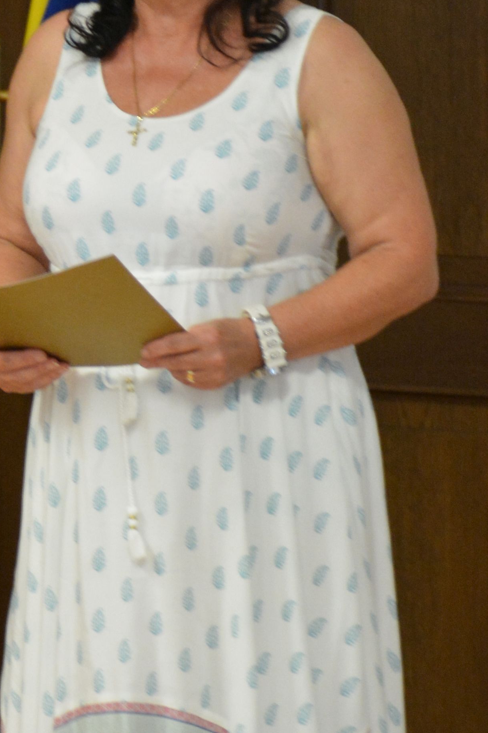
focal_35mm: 343
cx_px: -152
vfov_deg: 6.0
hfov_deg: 4.0
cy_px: 96
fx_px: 6976
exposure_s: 1/30
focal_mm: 70
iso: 1250
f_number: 5
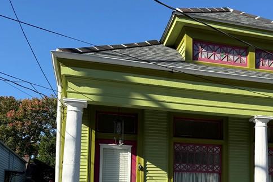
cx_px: 231
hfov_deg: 35.9
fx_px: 402
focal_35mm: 53
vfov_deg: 24.8
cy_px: 164
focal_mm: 6.76
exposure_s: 1/3759
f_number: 1.78
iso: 80
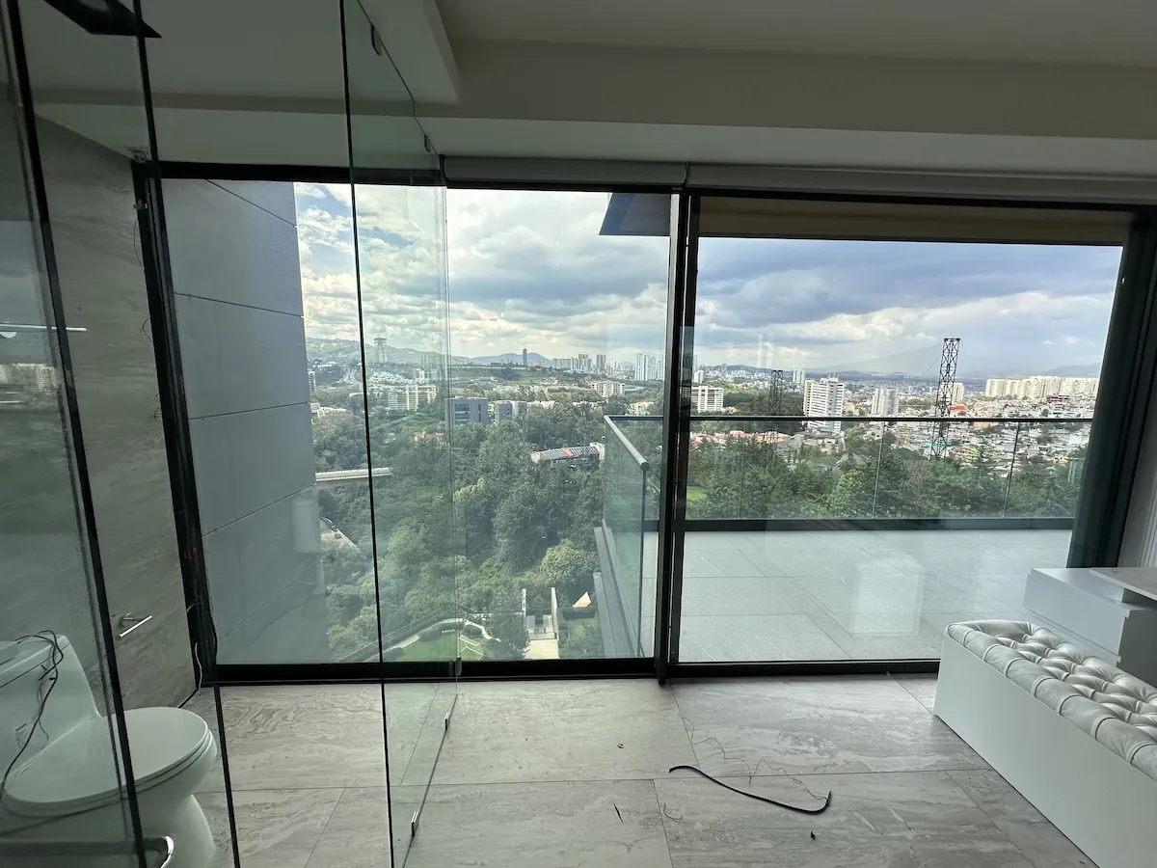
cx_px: 578
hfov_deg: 102.1
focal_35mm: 14
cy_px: 434
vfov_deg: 85.7
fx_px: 468
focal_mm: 2.22
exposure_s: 1/824
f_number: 2.2
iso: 40
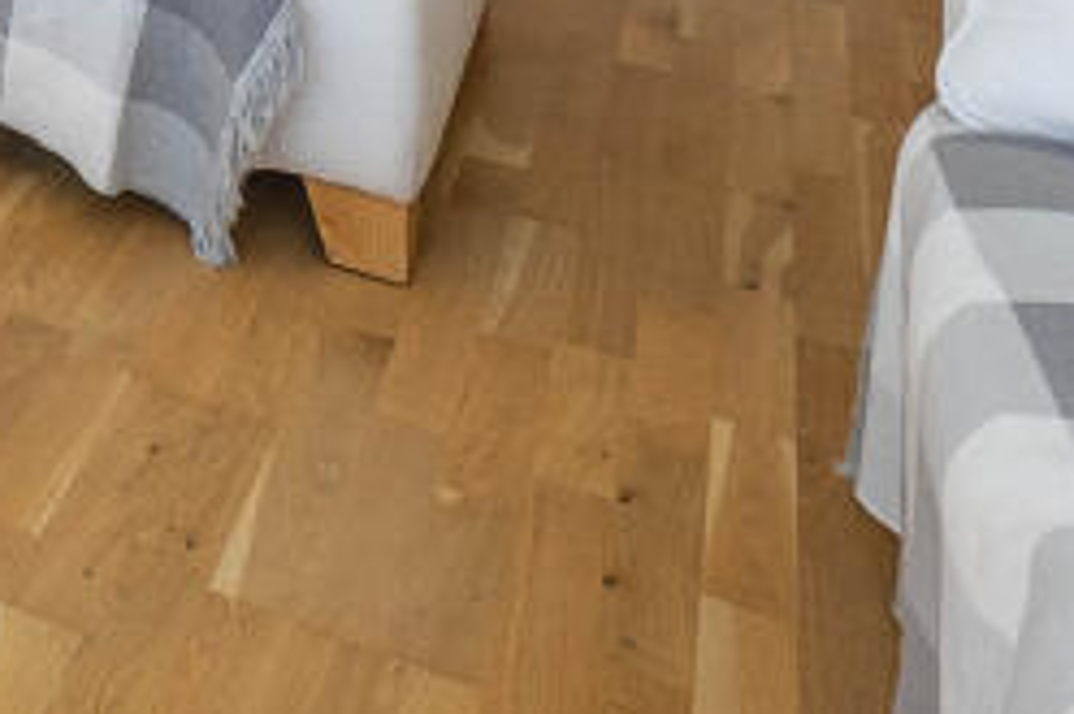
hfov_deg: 26.3
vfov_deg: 16.8
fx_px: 1848
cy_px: -690
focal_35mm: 62
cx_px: -403
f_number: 6.4
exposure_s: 1/50
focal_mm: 10
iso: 250
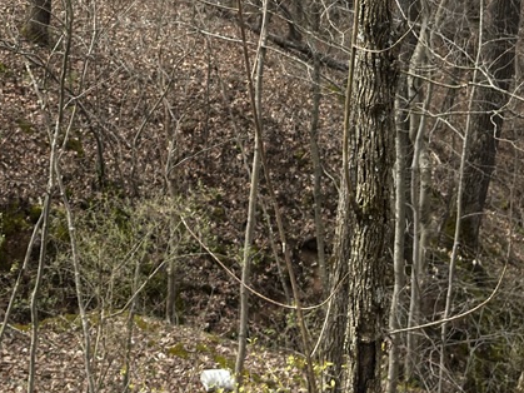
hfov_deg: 16.9
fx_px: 1665
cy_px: -402
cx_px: -154
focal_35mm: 110
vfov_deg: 11.9
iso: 100
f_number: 1.78
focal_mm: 6.76
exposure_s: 1/1821
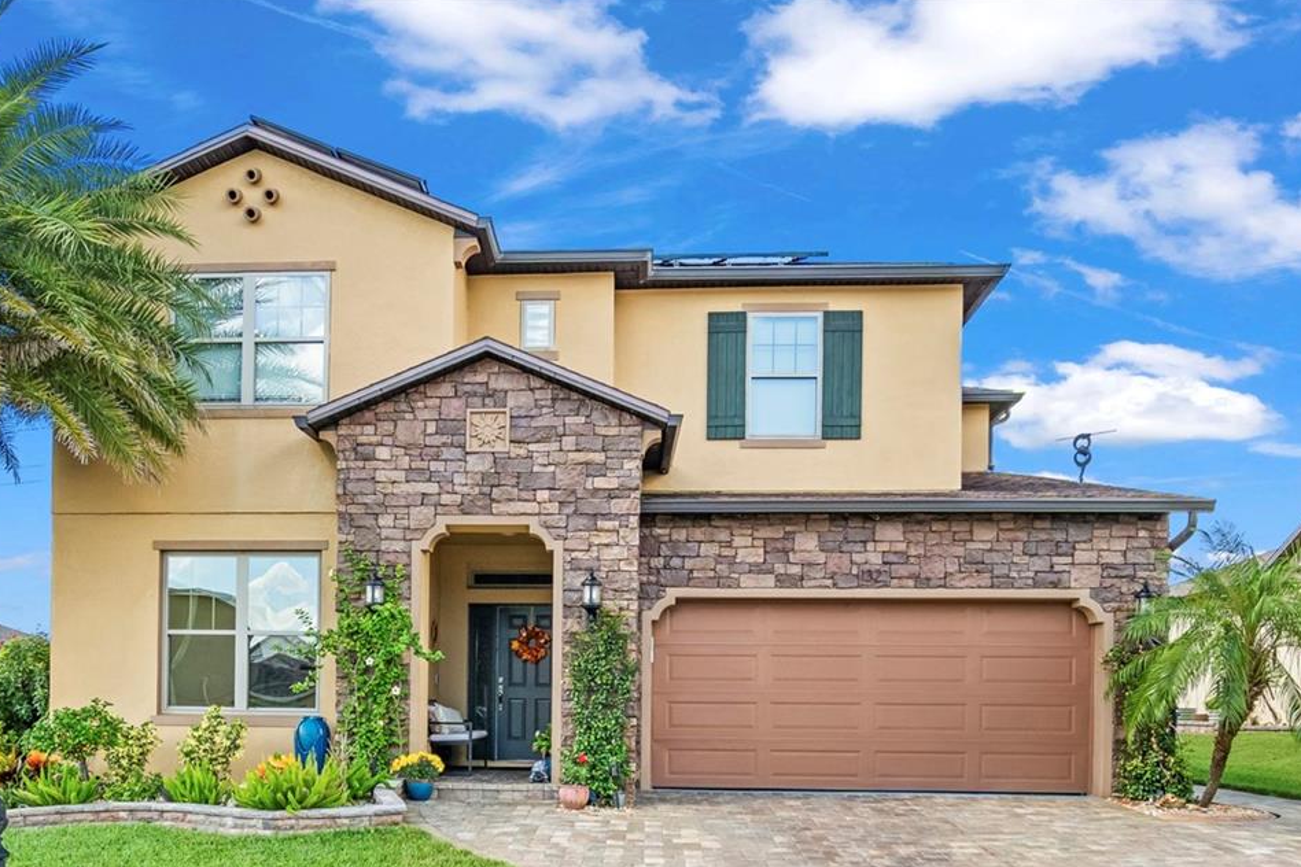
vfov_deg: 43.8
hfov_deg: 65.7
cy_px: 724
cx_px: 616
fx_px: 1006
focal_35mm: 28
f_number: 8
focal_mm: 11
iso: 100
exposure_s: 1/60
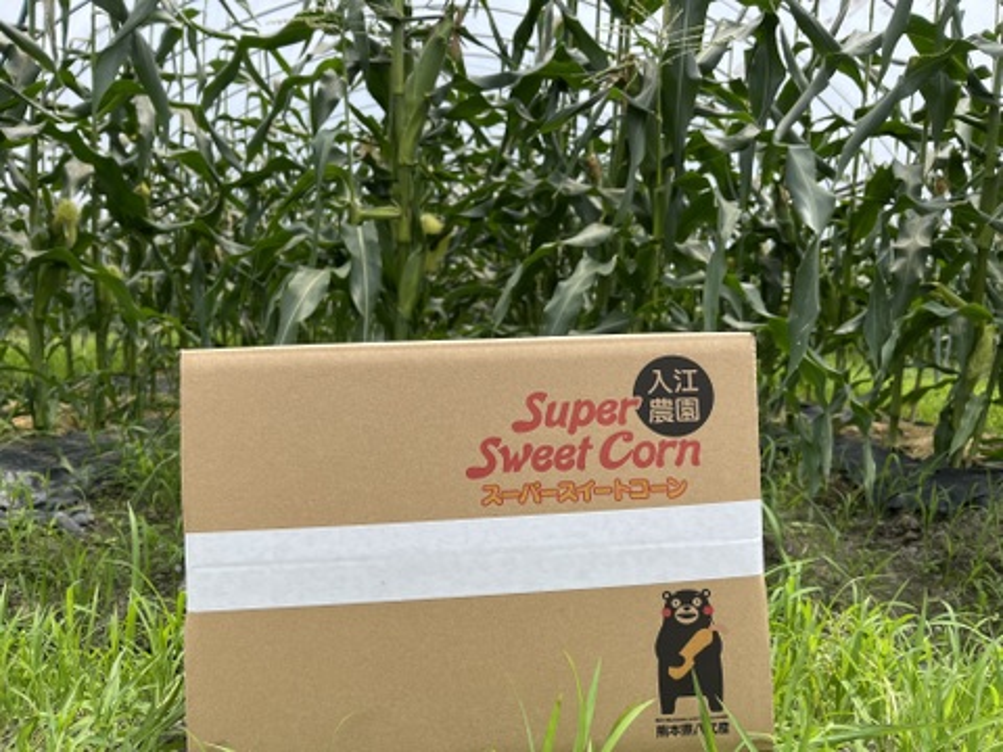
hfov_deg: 67.3
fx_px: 753
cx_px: 502
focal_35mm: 26
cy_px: 376
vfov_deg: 53.1
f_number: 1.6
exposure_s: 1/2410
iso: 50
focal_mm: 5.1
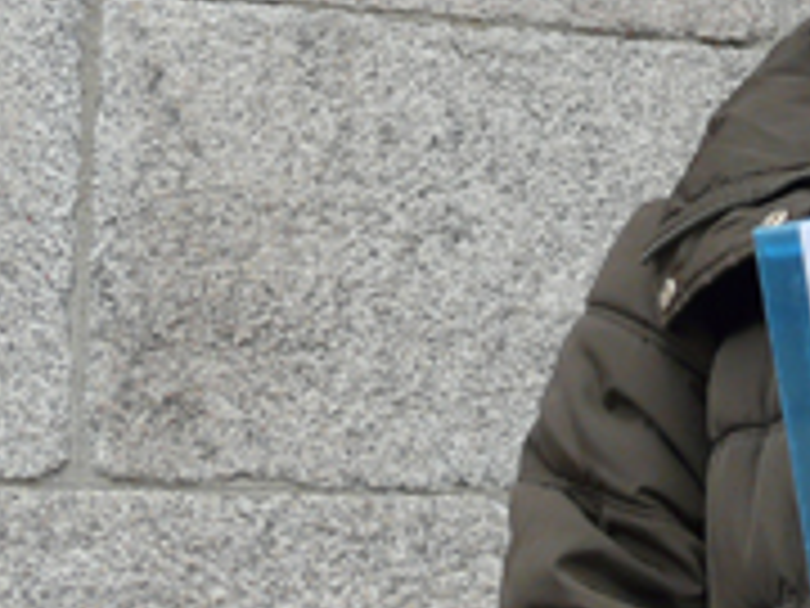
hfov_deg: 22.2
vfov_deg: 16.4
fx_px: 2059
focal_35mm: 88
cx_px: 524
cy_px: 2
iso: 100
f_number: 3.6
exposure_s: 1/125
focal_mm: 4.6
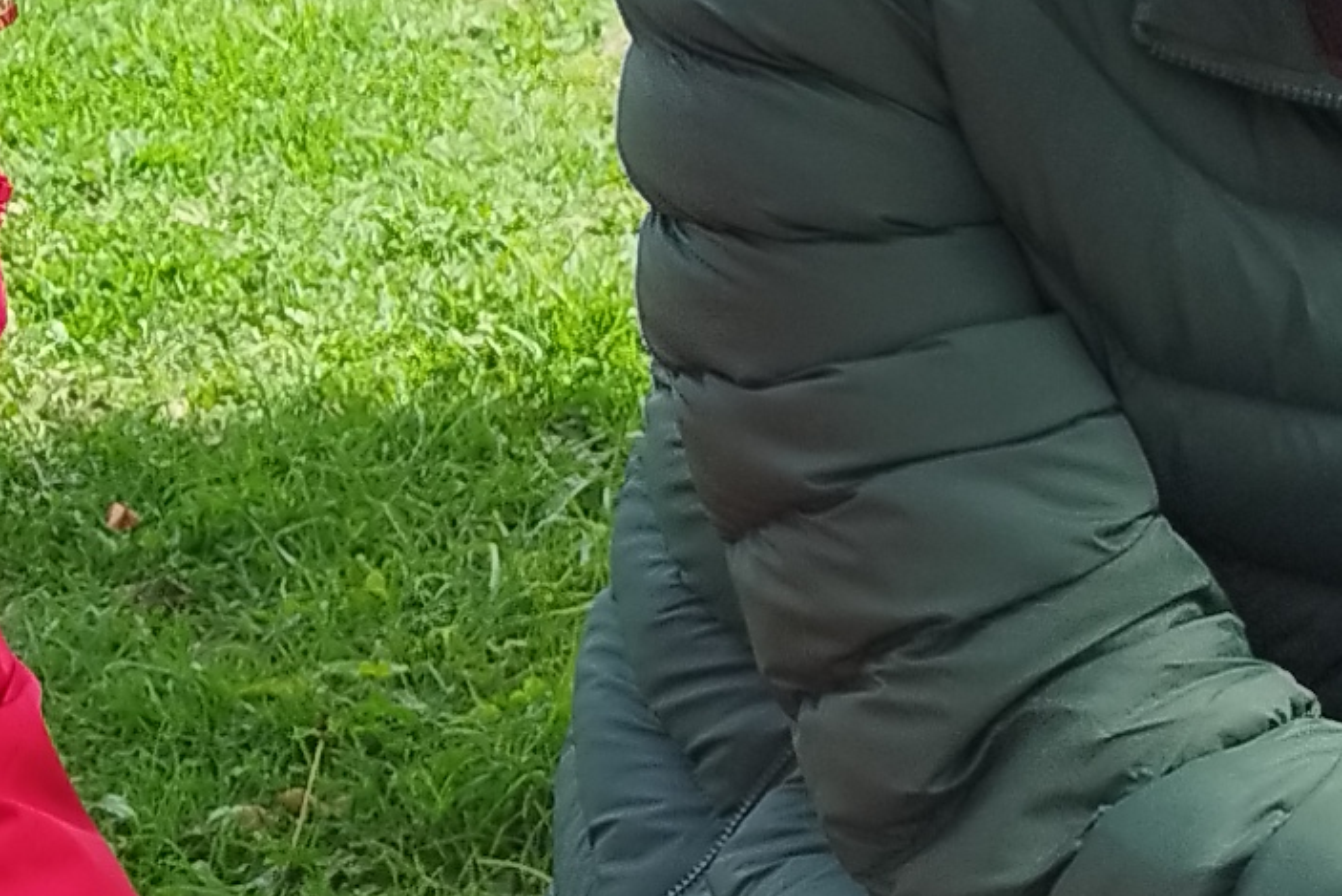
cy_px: 214
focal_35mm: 142
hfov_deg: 14.2
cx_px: -94
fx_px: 5294
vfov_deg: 9.6
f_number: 1.89
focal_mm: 5.89
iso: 50
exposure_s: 1/455
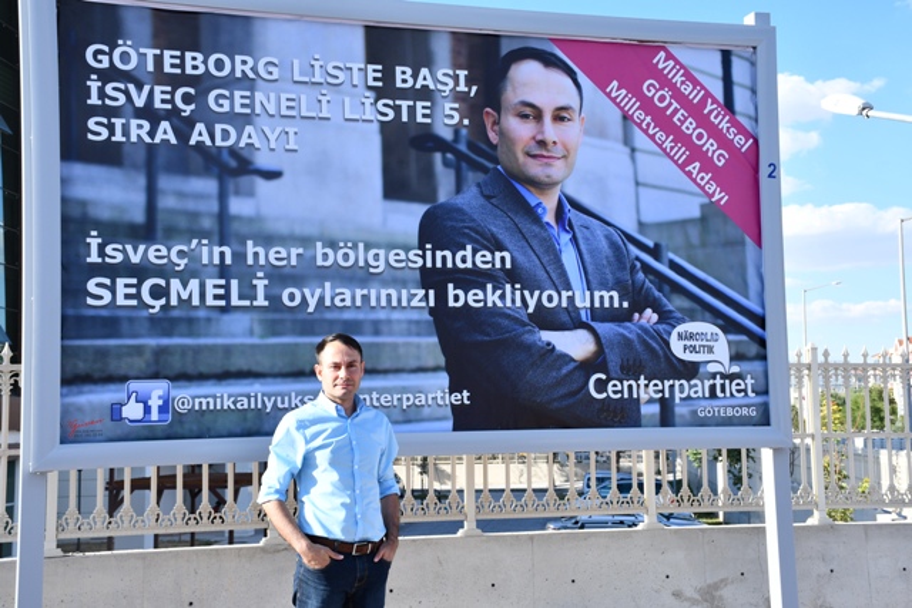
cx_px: 456
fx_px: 1292
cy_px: 304
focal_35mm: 51
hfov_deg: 38.9
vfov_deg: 26.5
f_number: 8
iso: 180
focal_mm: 34
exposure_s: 1/250
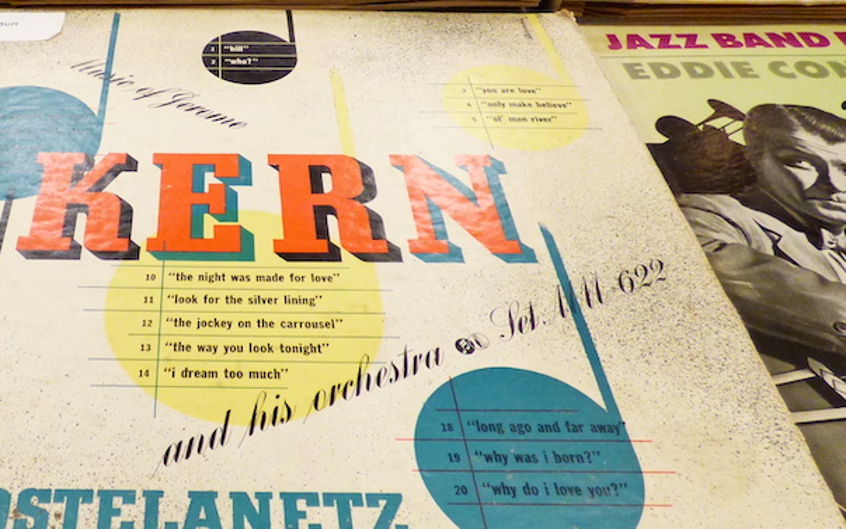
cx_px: 187
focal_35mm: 36
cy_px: 230
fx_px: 830
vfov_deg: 35.3
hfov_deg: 51.1
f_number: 2.8
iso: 800
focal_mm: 3.58
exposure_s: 1/100
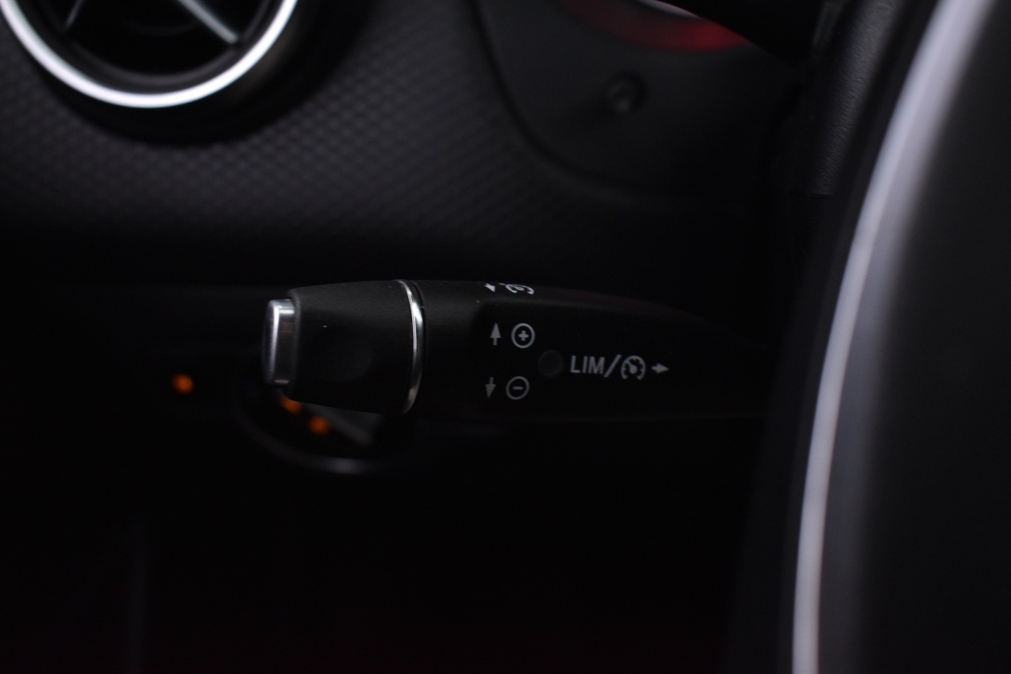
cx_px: 506
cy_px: 337
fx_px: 1011
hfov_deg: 53.1
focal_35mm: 36
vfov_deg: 36.9
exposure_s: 1/13
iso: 1250
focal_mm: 24
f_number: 5
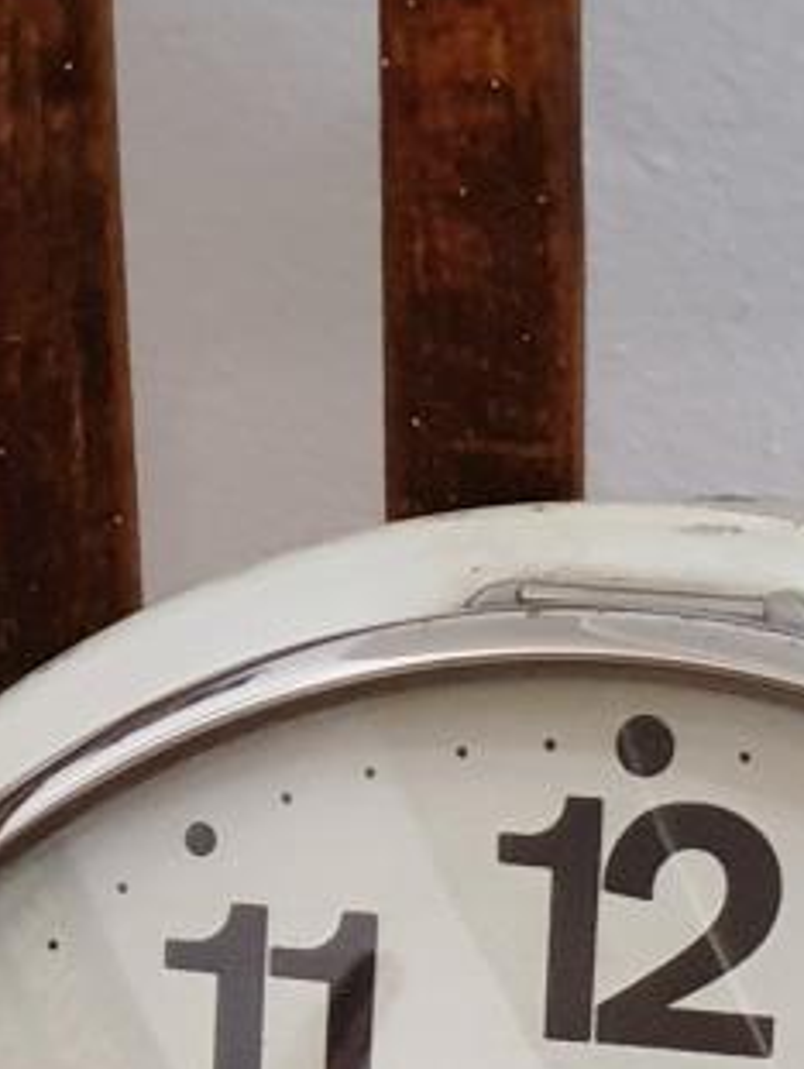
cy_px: 1554
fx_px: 5285
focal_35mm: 171
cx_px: 790
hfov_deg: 8.7
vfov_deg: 11.1
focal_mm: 6
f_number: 2.4
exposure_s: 1/17
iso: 500
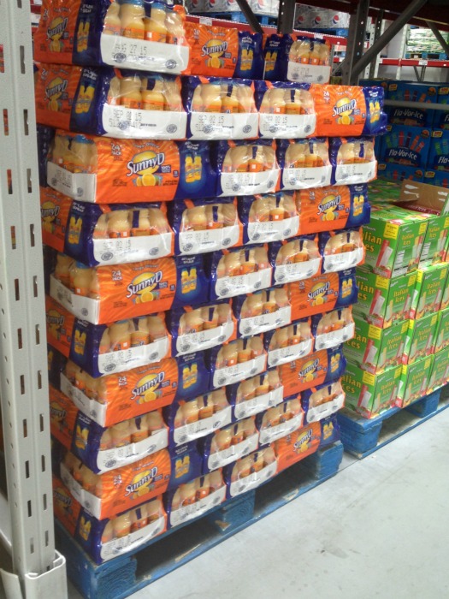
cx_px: 224
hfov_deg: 40.7
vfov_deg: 52.6
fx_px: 605
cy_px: 300
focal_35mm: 35
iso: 50
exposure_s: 1/20
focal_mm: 4.28
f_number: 2.4
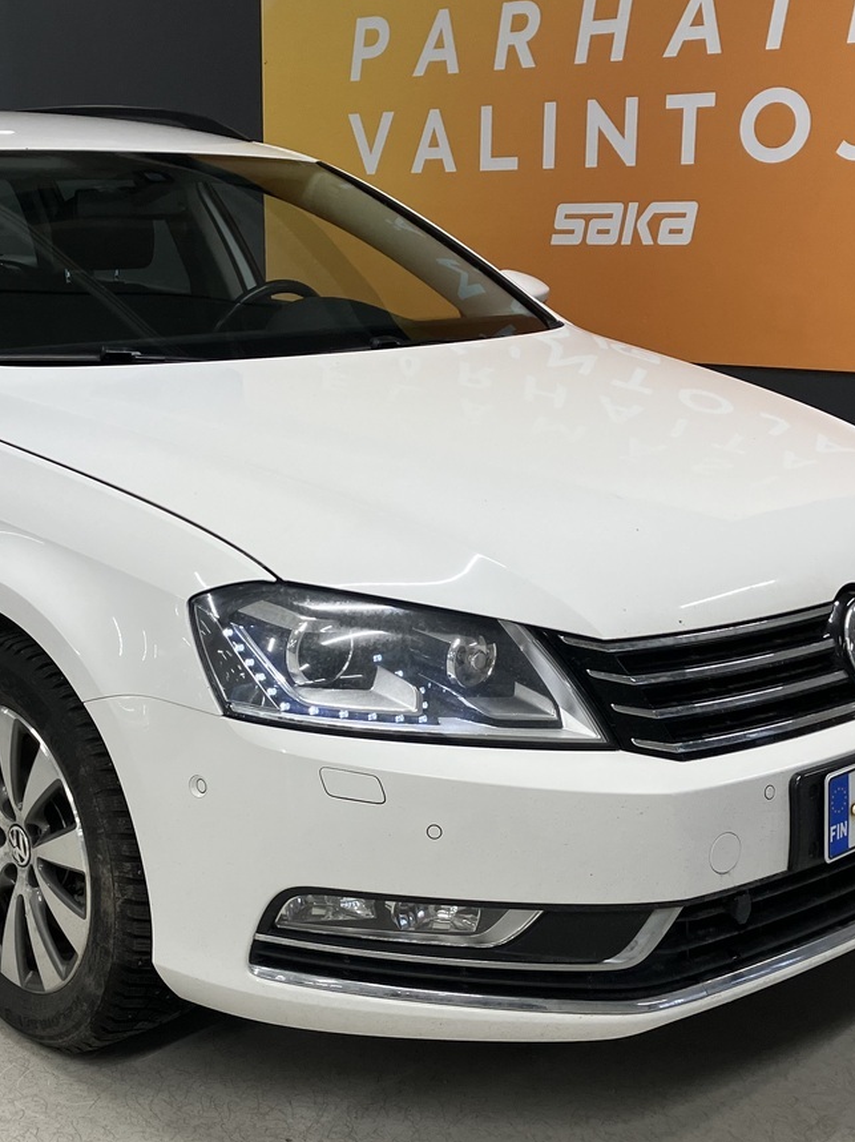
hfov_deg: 30.7
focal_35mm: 47
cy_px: 611
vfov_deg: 40.4
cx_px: 298
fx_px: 1549
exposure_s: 1/100
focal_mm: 3.99
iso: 80
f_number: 1.8
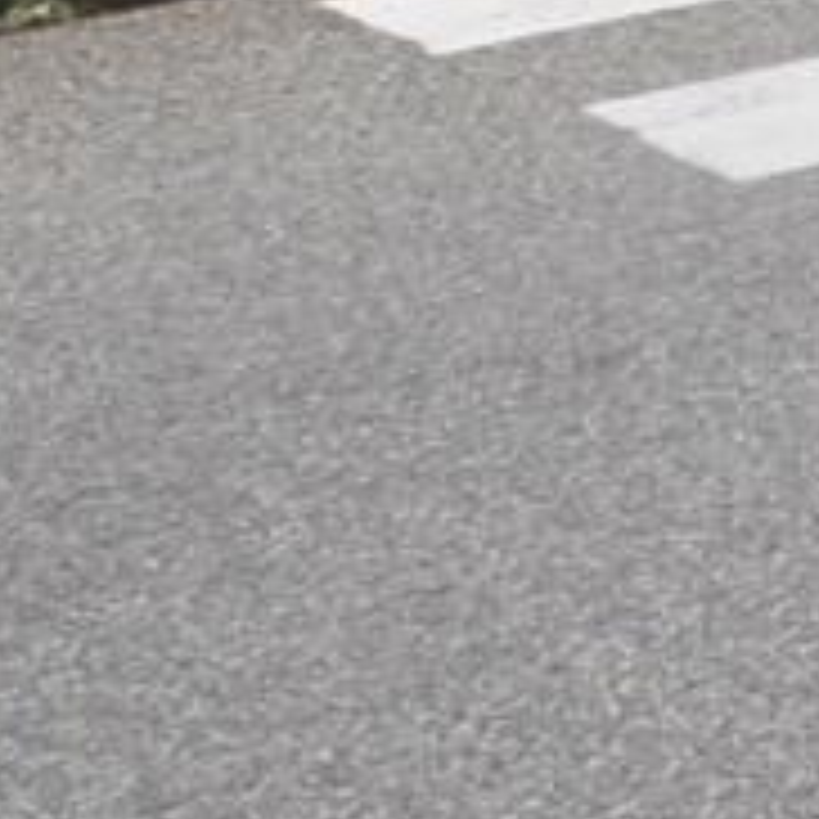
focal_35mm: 180
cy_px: -1431
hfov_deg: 6.7
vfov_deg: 8.5
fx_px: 4818
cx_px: 3686
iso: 200
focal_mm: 12
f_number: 9
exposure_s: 1/500
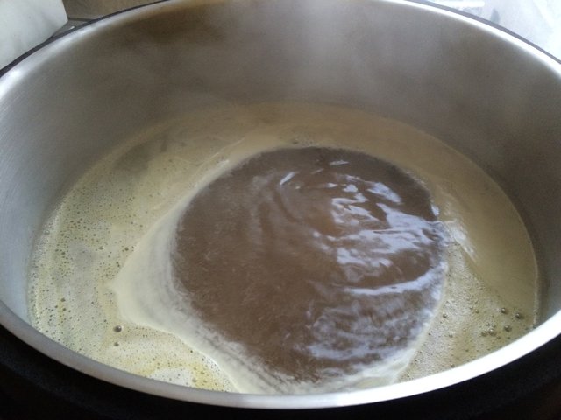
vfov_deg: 48.2
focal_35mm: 29
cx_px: 280
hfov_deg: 61.7
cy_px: 210
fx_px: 470
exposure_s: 1/24
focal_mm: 4.15
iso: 320
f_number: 2.2
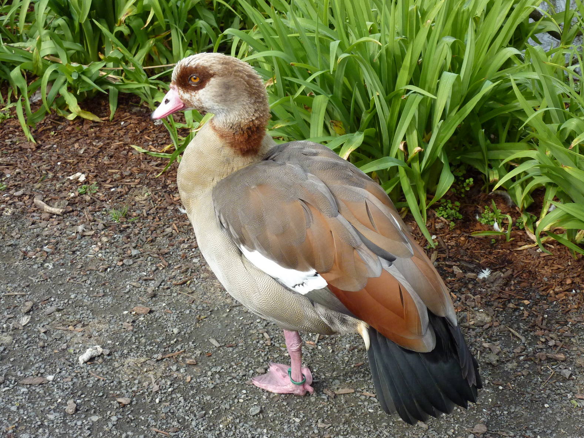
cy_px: 218
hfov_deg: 32.2
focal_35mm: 60
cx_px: 290
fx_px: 1012
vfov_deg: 24.4
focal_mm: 9.7
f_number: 3.9
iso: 200
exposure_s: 1/500
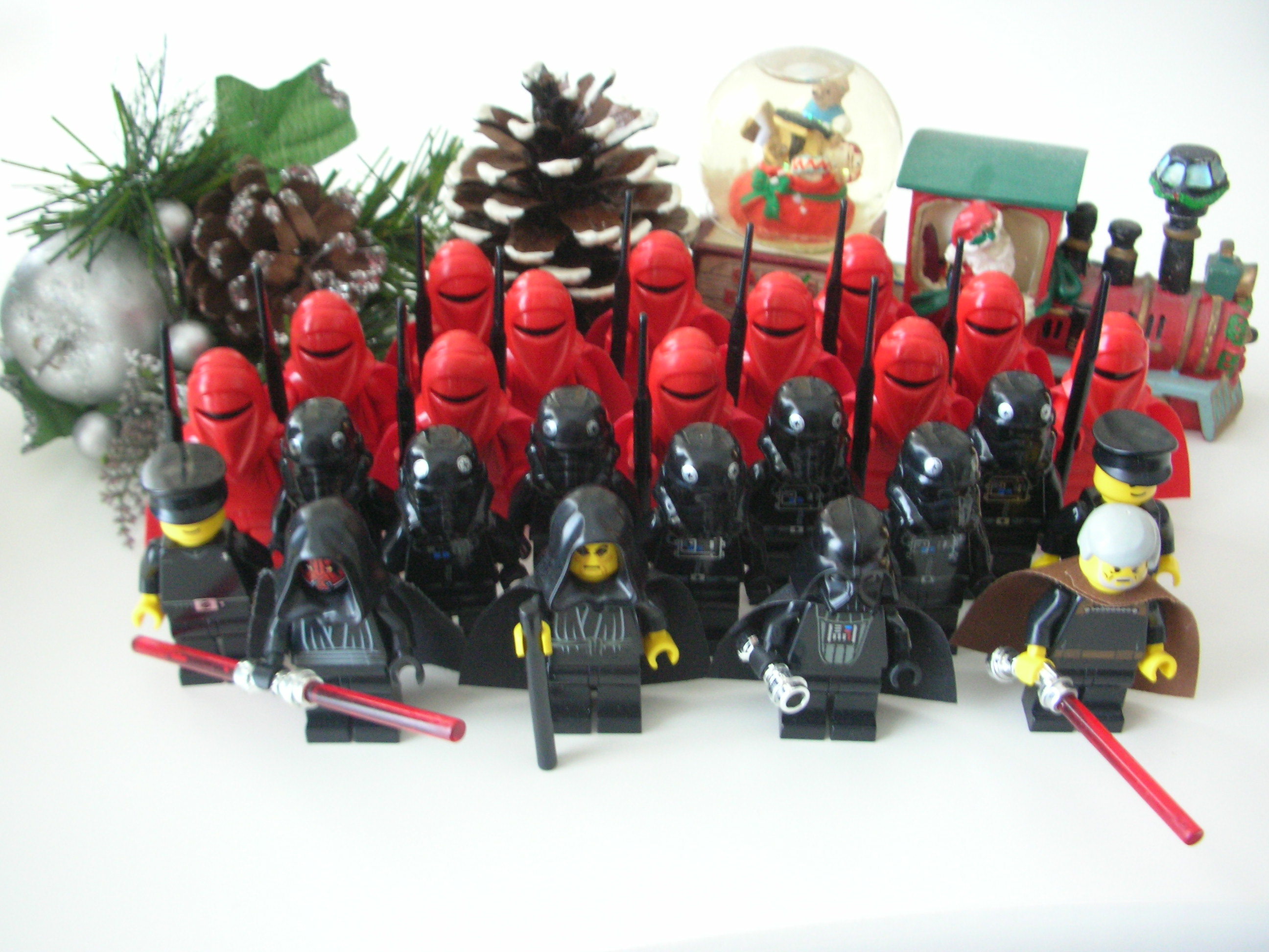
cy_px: 476
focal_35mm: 35
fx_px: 1283
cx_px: 634
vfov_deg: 40.7
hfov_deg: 52.6
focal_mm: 5.8
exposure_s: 1/4.3
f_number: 3
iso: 184
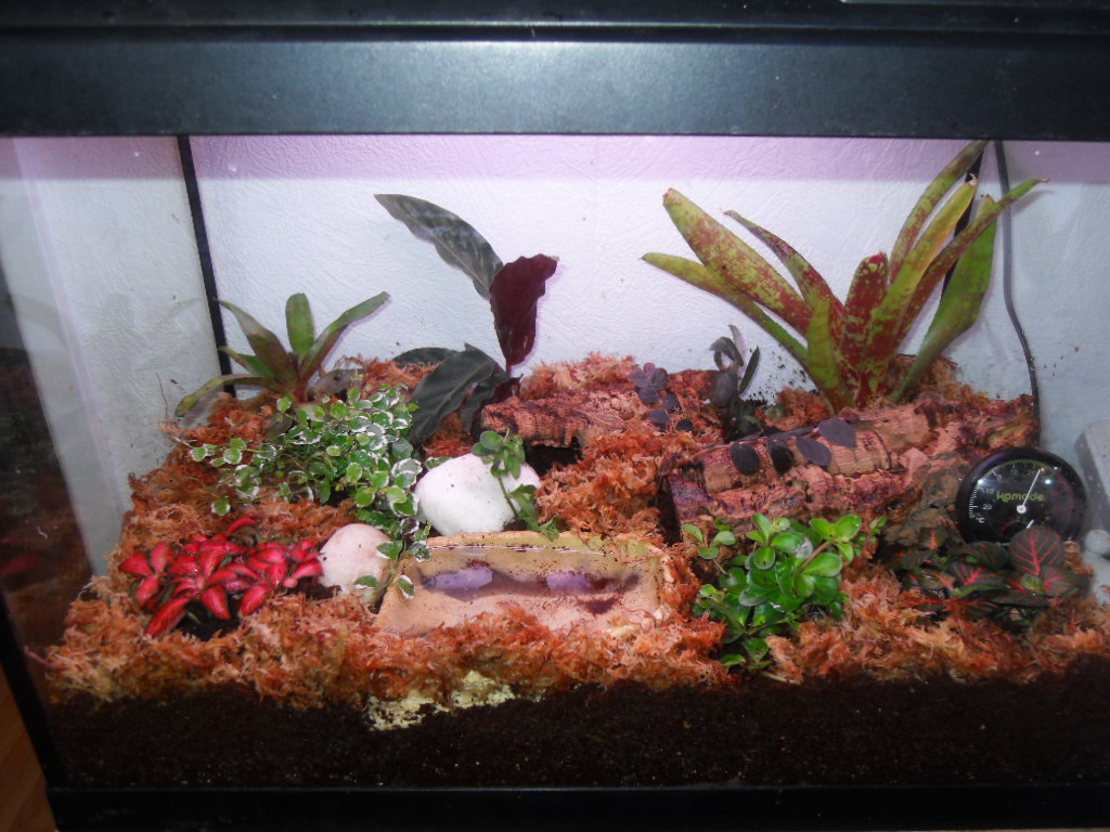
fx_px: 898
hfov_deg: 63.4
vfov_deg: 49.7
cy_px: 416
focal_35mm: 28
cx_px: 555
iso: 200
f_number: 2.8
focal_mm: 6
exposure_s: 1/45
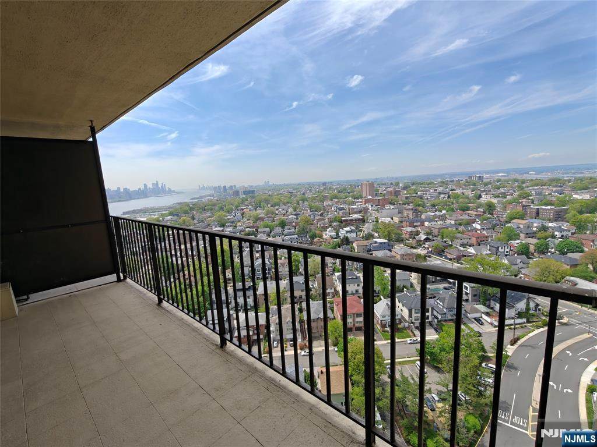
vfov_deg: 81.7
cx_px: 298
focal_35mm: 15
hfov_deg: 98.2
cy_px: 224
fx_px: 259
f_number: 2
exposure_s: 1/268
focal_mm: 2.3
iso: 50
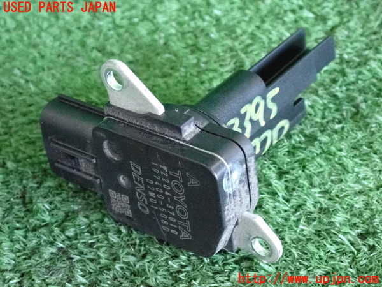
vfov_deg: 14.8
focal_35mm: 100
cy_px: 144
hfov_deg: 19.6
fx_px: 1104
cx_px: 191
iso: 5000
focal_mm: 18
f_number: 4.9
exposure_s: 1/125
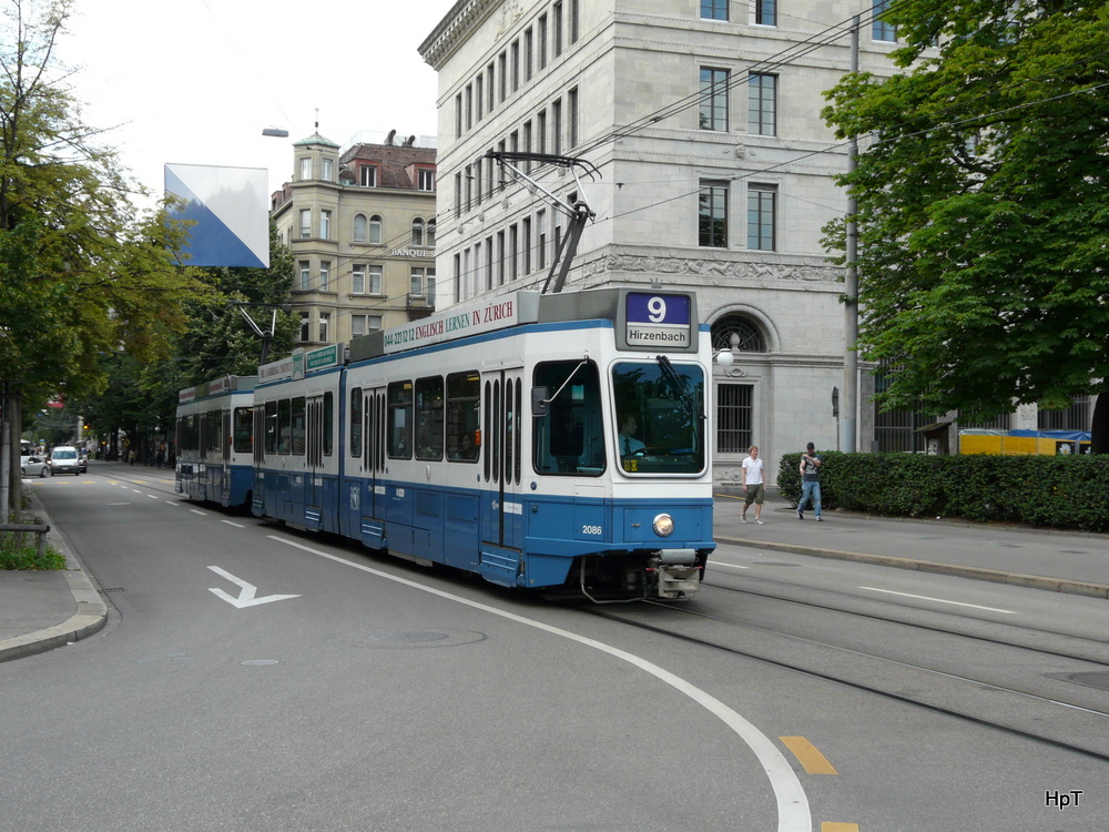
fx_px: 1442
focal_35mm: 45
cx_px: 554
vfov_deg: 32.2
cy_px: 416
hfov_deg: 42.1
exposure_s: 1/250
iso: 100
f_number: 4
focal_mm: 7.4
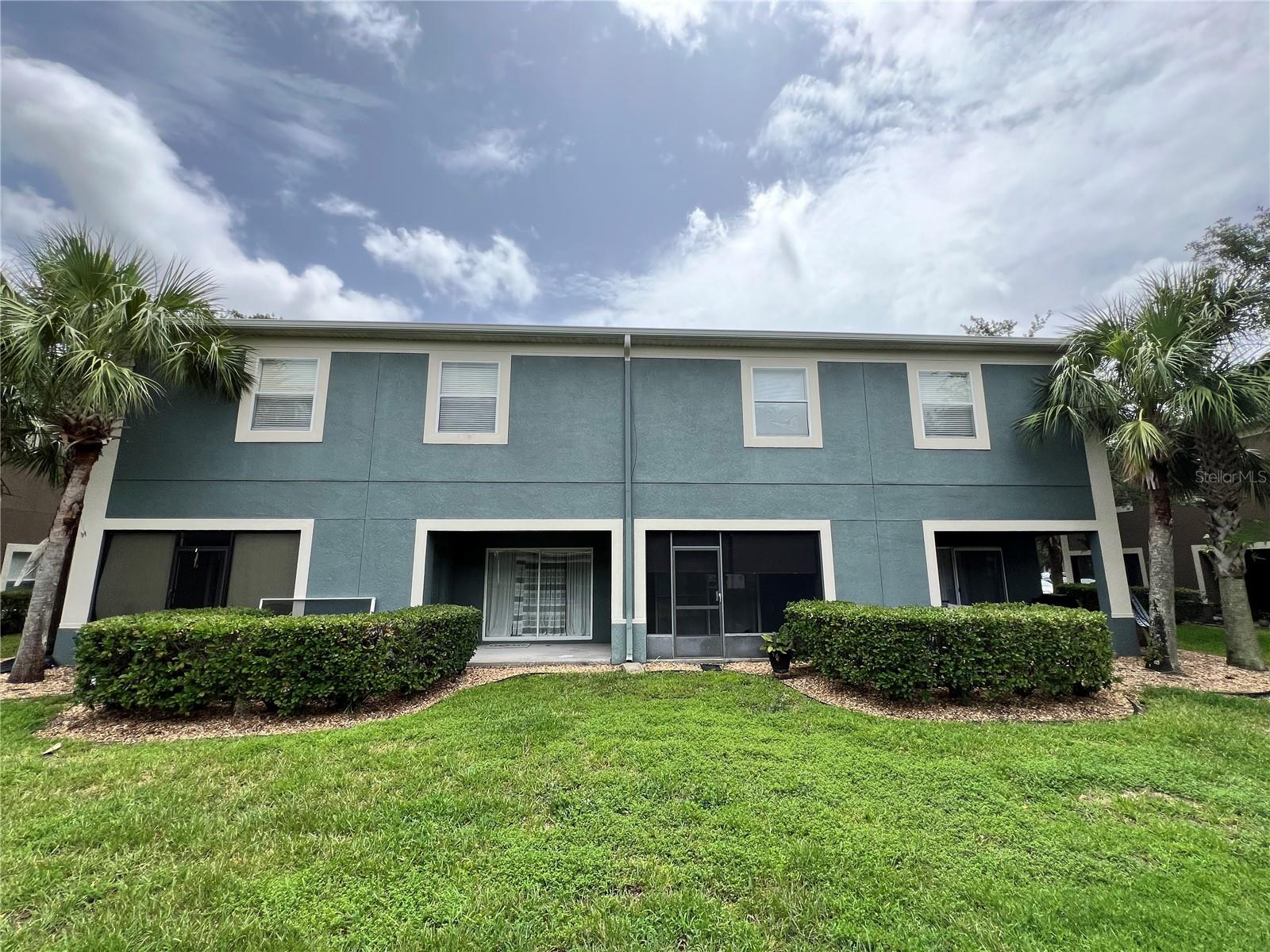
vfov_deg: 89.9
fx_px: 477
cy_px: 476
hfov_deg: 106.2
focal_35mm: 13
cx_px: 635
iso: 32
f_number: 1.8
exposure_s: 1/1024
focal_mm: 1.57
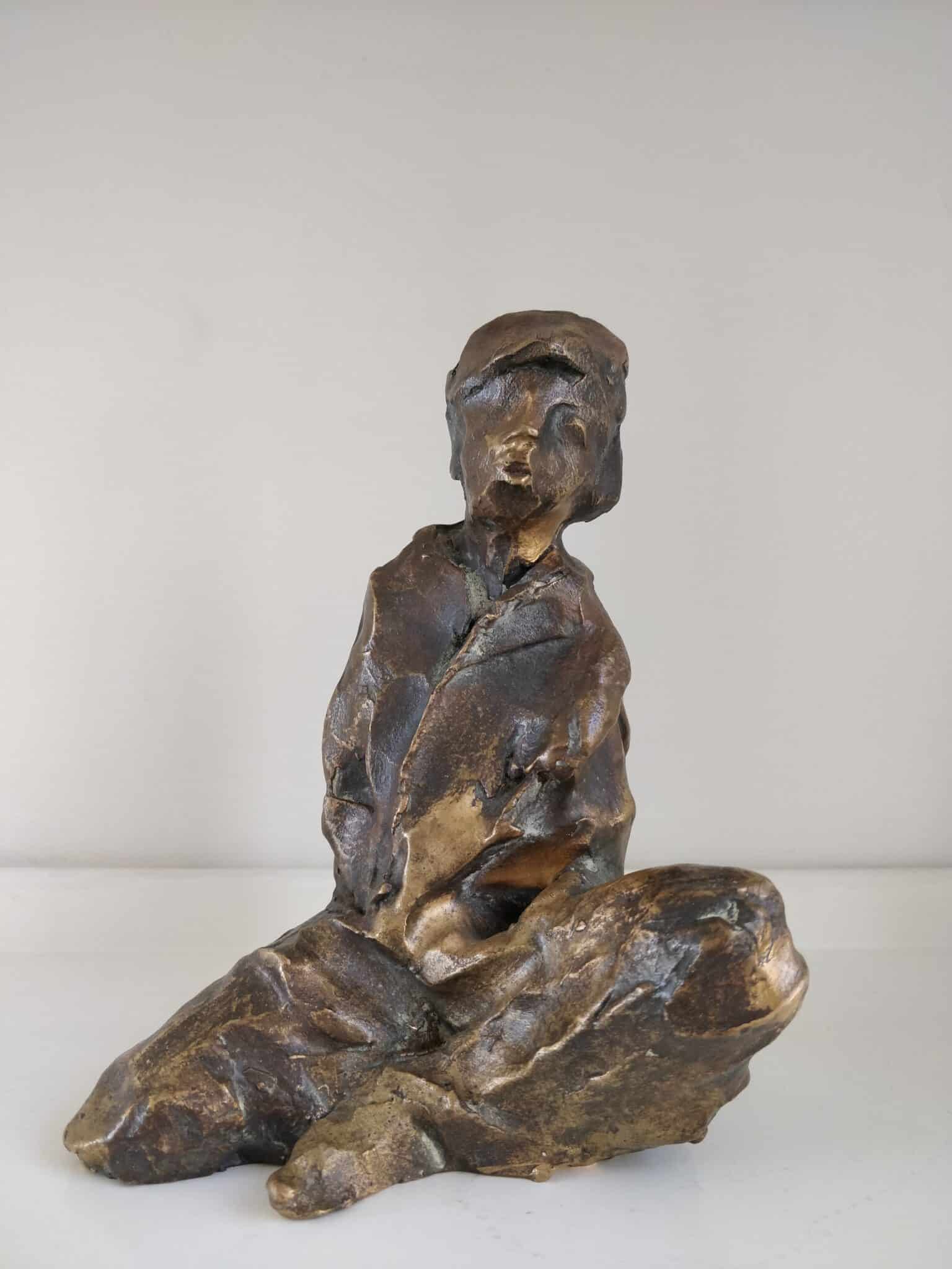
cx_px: 476
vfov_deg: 71.6
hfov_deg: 56.8
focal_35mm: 24
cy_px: 634
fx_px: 880
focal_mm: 4.1
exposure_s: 1/100
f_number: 1.7
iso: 500
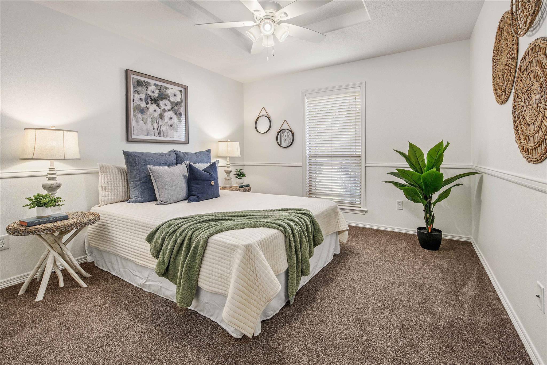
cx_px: 274
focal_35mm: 15
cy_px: 182
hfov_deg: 100.4
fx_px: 228
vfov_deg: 77.3
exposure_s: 1/8
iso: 250
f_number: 7.1
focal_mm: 15
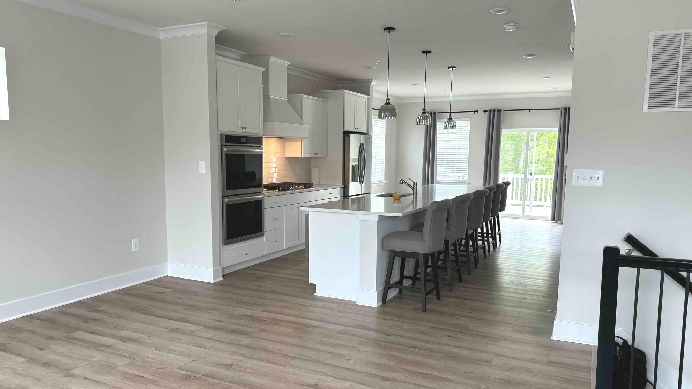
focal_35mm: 27
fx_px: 495
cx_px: 342
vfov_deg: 42.9
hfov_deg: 69.9
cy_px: 214
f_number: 1.78
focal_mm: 6.76
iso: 125
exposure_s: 1/121
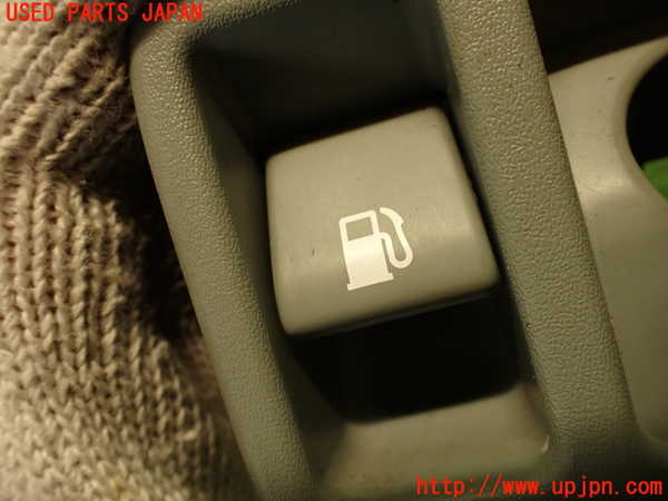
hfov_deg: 60.0
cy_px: 250
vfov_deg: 46.8
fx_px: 579
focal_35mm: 30
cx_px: 334
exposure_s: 1/30
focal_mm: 5.4
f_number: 2.3
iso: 200
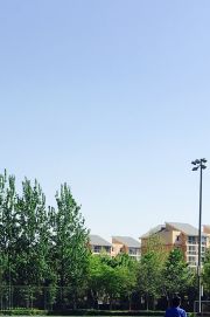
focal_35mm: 78
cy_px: 333
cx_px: -13
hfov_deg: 17.0
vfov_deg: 24.6
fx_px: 684
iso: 25
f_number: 2.2
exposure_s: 1/1115
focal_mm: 4.15
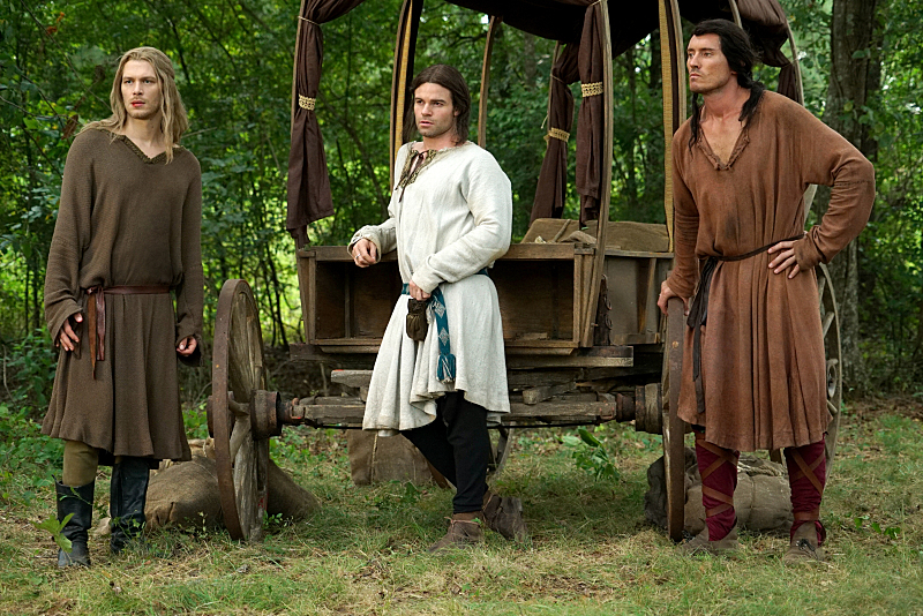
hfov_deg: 23.9
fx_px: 2180
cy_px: 308
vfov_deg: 16.1
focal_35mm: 85
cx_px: 462
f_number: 5.6
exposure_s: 1/320
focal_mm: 85
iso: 3200
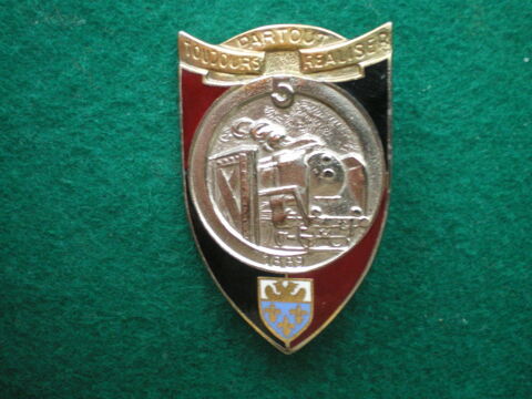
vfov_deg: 37.7
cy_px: 200
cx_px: 266
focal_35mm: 38
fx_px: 584
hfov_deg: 49.0
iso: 400
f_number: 3.1
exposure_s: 1/8
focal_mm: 6.3
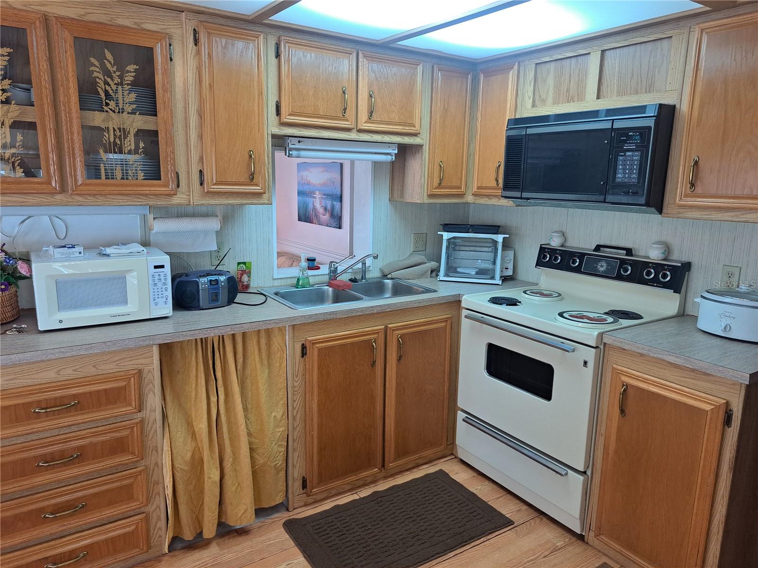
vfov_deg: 56.8
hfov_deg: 71.6
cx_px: 379
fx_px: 526
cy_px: 284
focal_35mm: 24
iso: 50
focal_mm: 5.23
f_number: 1.8
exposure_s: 1/60
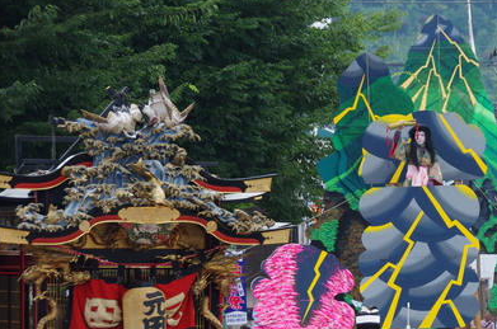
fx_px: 3265
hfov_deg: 8.7
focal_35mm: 237
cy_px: 270
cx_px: 442
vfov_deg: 5.8
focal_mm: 88
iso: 400
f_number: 7.1
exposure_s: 1/400
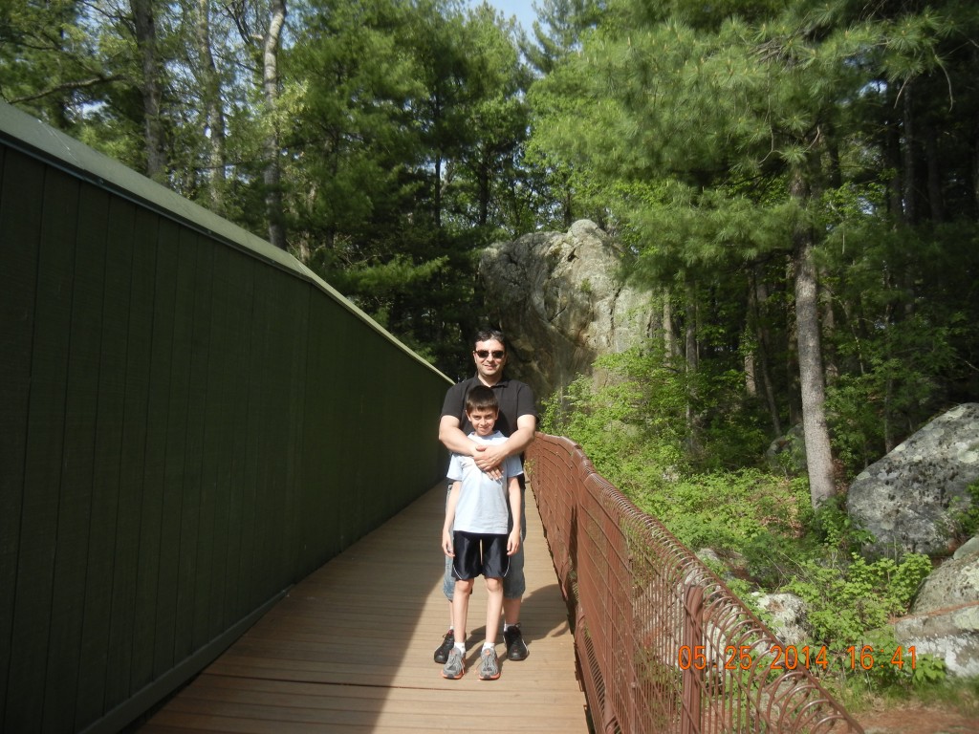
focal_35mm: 30
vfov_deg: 46.8
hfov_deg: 60.0
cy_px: 367
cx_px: 490
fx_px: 848
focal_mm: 5.4
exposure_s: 1/770
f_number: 3.5
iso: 160
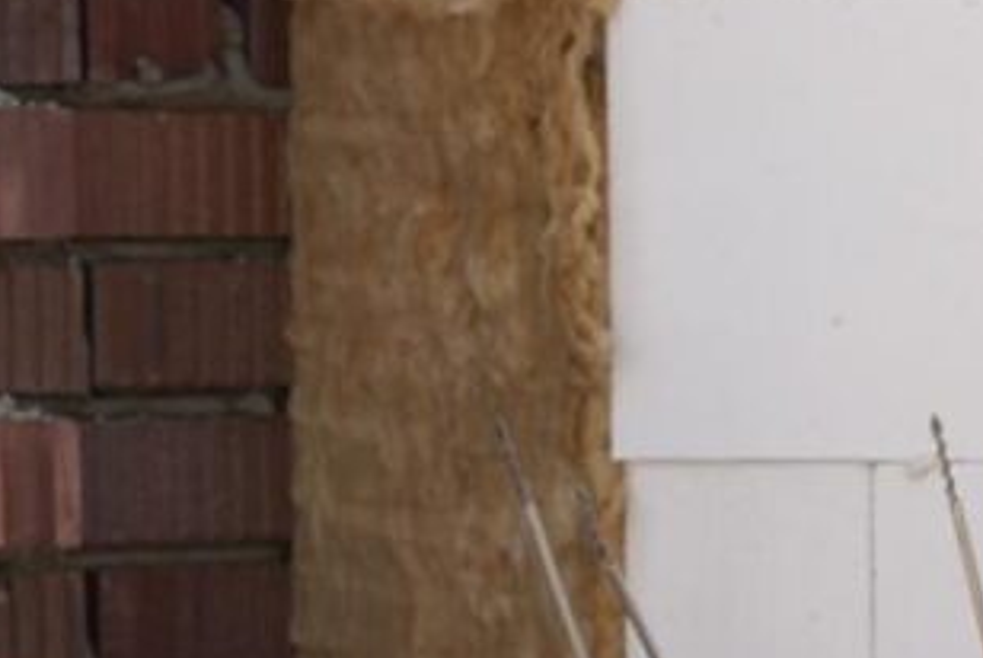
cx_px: 265
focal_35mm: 415
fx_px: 11342
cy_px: 813
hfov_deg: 5.0
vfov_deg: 3.3
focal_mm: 125
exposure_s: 1/250
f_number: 5
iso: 100
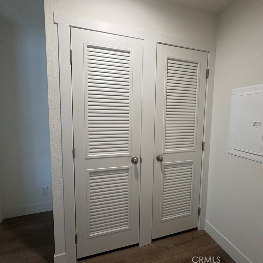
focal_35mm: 17
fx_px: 146
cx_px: 138
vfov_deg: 84.0
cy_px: 129
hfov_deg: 83.9
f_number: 2.2
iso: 125
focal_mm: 2.22
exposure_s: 1/60
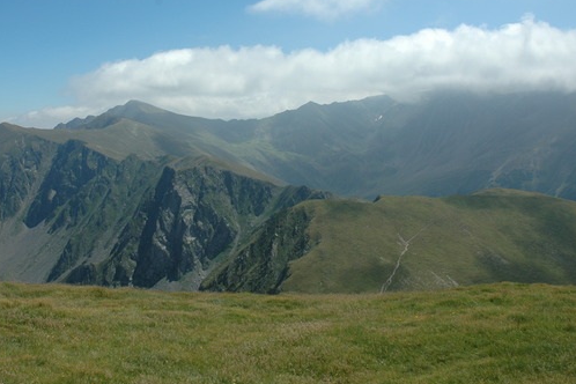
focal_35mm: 39
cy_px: 151
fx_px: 624
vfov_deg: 34.1
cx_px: 209
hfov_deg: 49.0
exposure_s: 1/400
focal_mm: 18
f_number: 10
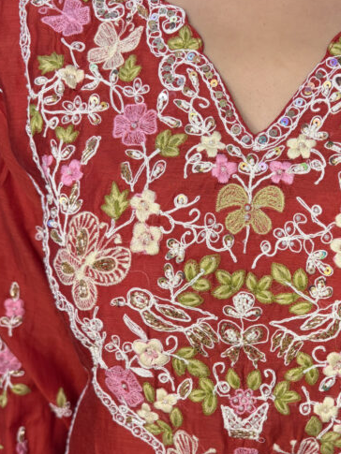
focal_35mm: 50
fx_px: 656
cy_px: 318
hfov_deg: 28.5
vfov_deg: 37.6
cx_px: 272
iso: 125
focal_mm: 5.96
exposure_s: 1/100
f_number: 1.6
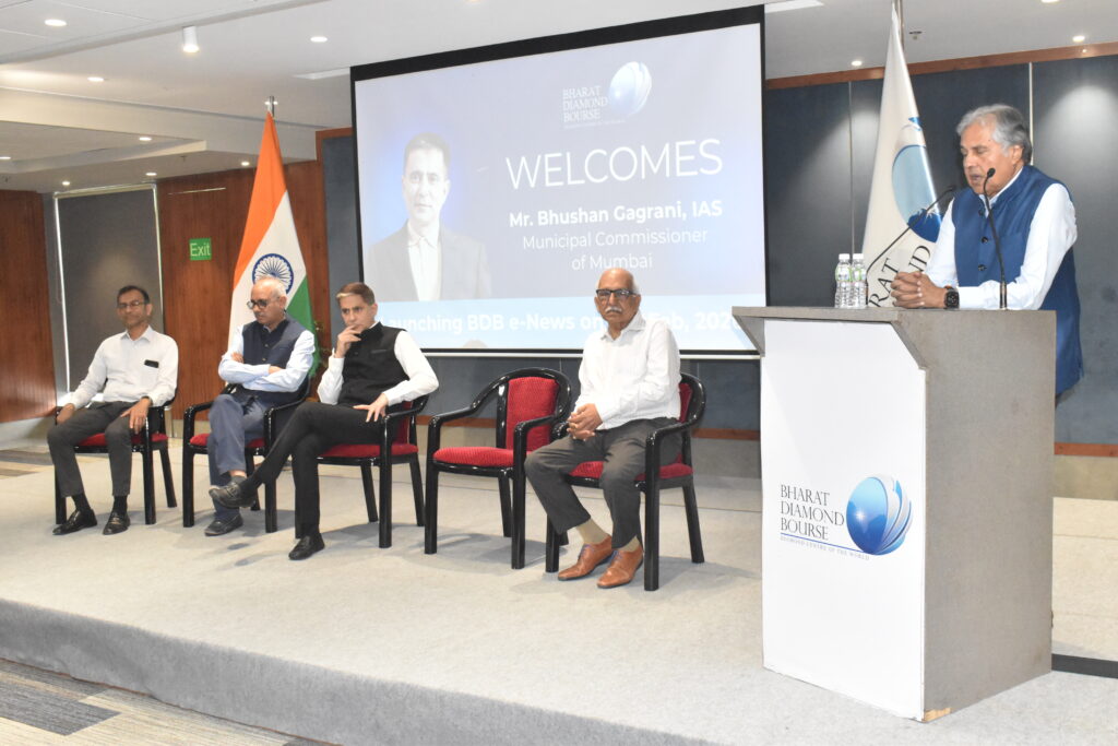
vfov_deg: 36.9
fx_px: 1118
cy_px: 373
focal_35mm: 36
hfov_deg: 53.1
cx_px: 559
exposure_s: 1/125
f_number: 9
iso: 6400
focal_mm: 24
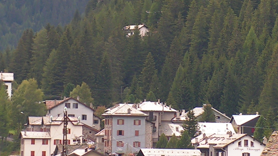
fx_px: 2160
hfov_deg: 7.4
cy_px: 18
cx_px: 119
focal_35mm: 293
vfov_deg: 4.1
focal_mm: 17.3
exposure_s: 1/250
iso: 64
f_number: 3.4
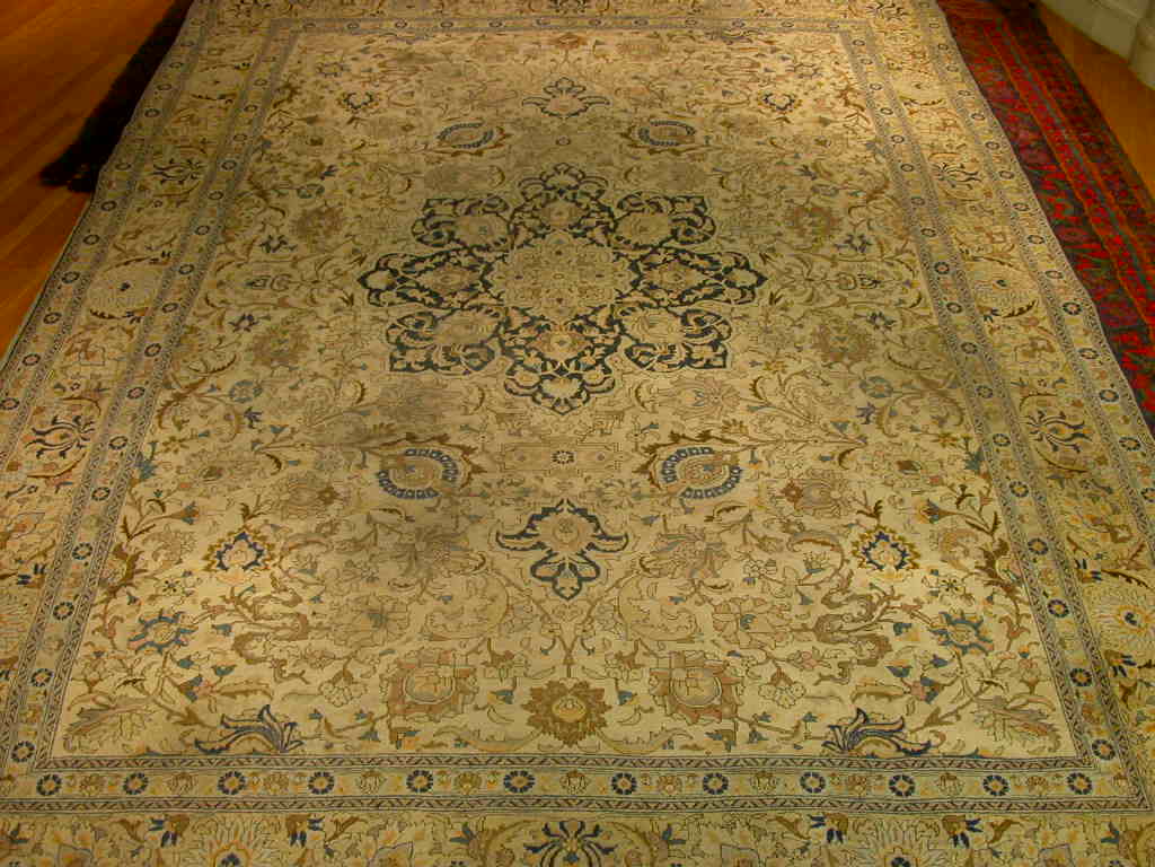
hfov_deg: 49.0
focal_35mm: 38
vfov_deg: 37.7
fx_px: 1268
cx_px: 578
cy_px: 434
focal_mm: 7.85
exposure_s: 1/9.9
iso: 100
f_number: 2.6
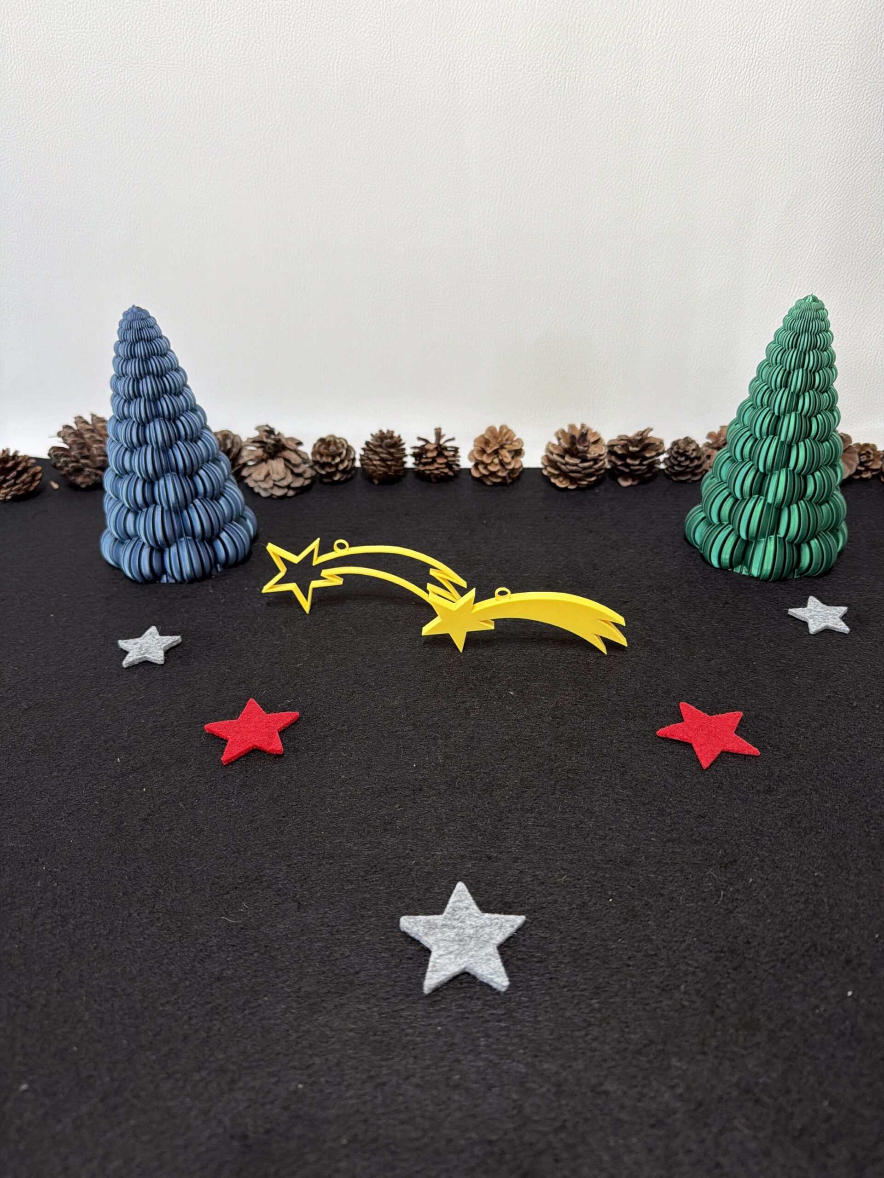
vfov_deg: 71.6
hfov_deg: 56.8
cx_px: 442
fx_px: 817
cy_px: 589
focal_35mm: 24
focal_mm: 6.76
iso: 200
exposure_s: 1/67
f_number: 1.78
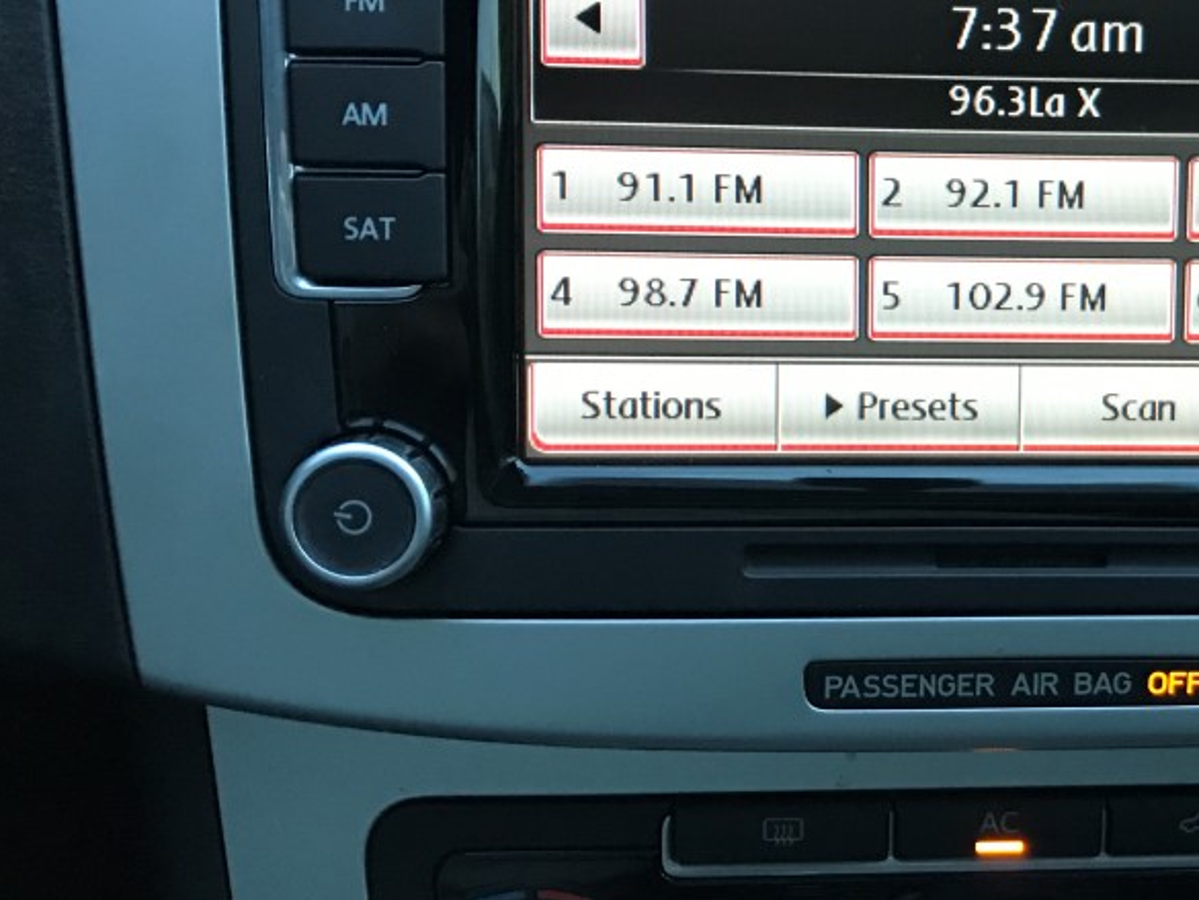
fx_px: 1698
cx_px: 974
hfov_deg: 37.4
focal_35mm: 49
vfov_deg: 29.7
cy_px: 392
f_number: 1.8
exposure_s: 1/16
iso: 100
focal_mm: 3.99
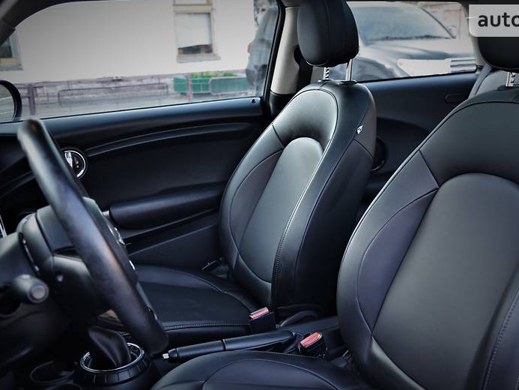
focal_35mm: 42
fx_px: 623
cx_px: 288
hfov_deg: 45.1
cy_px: 194
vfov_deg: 34.7
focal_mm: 25
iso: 640
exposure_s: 1/60
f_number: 4
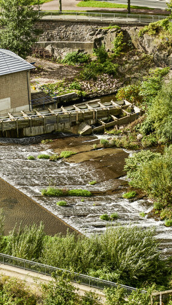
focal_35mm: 105
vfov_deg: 20.4
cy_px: 152
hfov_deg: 11.5
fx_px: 852
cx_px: 47
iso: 64
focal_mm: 66
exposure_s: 1/320
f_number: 7.1
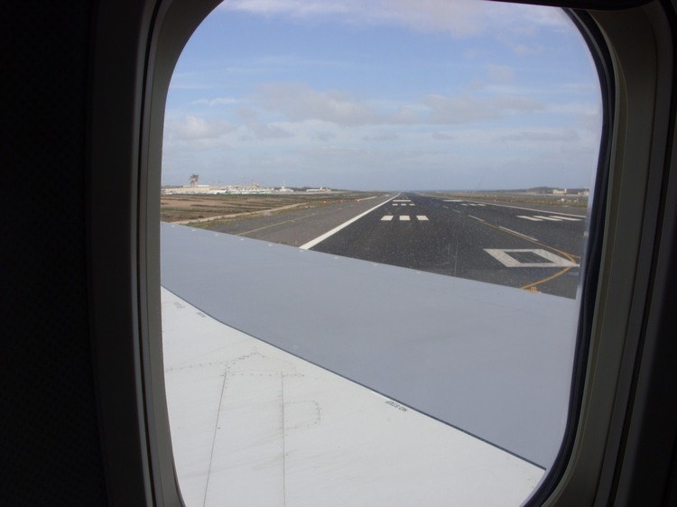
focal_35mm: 38
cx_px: 338
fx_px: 743
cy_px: 254
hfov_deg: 49.0
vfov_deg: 37.7
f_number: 4.9
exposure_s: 1/323
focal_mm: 6.3
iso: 50
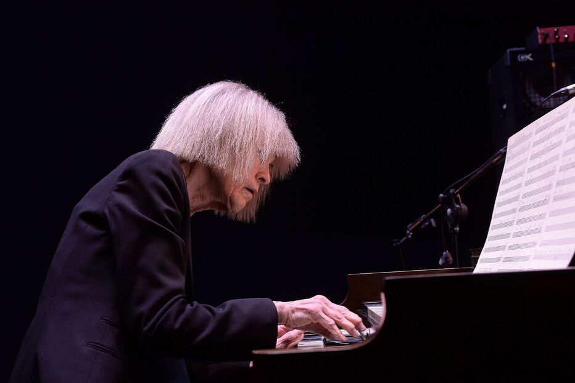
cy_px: 192
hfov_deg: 33.4
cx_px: 288
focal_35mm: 60
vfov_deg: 22.6
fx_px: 958
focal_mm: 60
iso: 1600
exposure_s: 1/60
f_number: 5.6
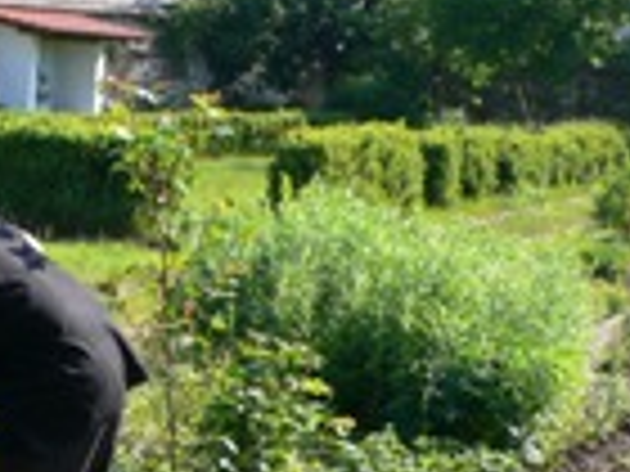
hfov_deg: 19.2
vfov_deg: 15.1
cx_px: -94
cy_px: 396
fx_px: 1765
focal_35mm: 97
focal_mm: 6.3
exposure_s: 1/250
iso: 80
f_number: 4
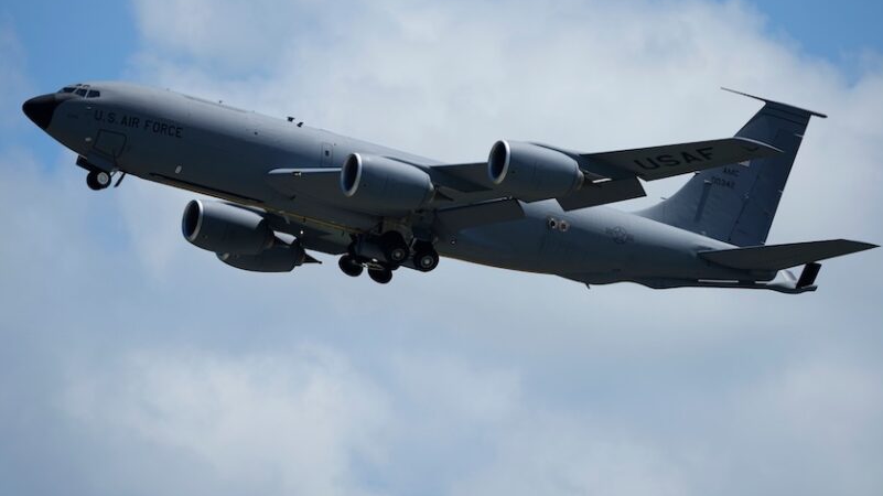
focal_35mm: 450
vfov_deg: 2.7
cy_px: 232
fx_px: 10533
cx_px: 438
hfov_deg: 4.8
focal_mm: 400
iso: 100
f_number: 2.8
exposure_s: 1/4000
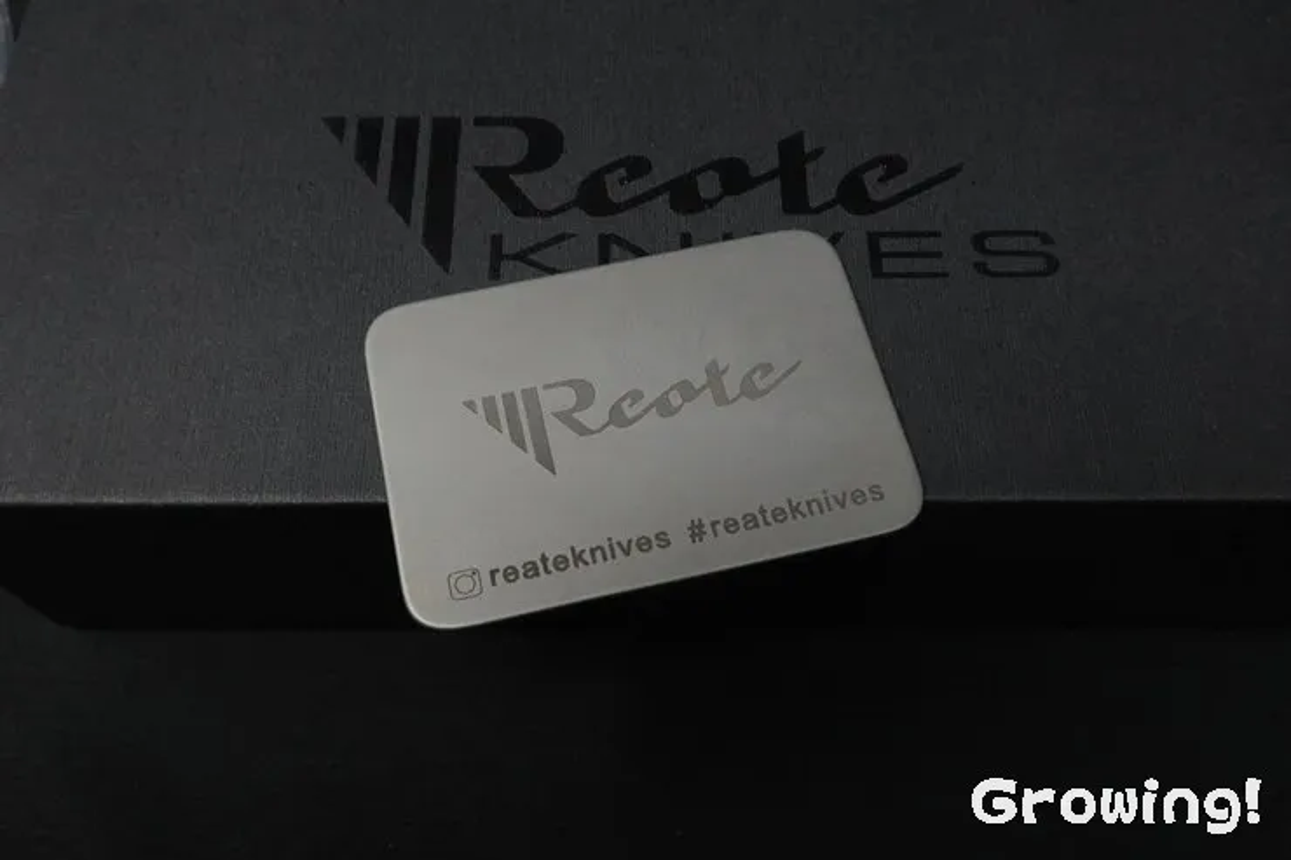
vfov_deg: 38.9
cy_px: 430
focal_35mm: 34
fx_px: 1219
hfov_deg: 55.8
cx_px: 646
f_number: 9
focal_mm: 12.51
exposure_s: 1/40
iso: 800
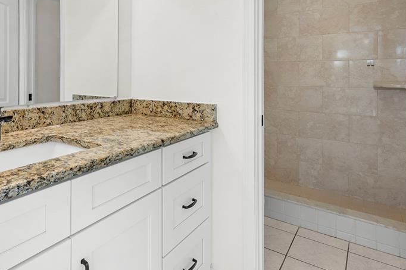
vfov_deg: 51.2
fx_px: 270
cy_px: 75
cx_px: 147
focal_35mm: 24
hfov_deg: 72.3
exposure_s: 1/6
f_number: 10
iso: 320
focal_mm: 16
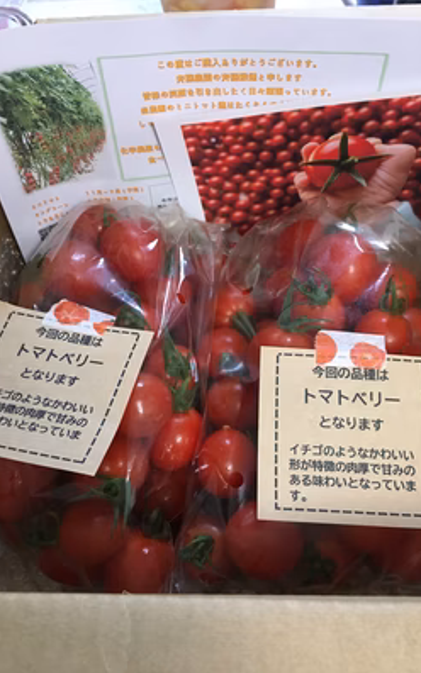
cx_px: 222
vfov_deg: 61.2
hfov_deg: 40.6
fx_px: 569
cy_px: 336
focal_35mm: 31
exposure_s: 1/30
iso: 125
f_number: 2.2
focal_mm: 4.15
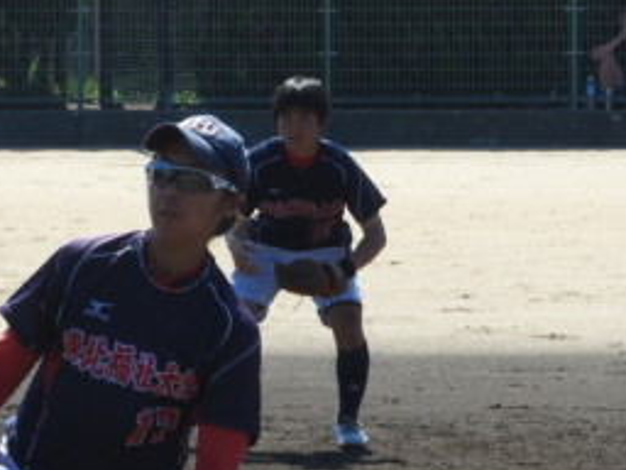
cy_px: 348
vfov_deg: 2.9
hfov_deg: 3.8
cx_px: 147
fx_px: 9331
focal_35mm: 516
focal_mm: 39.4
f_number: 5.3
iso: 100
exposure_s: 1/320
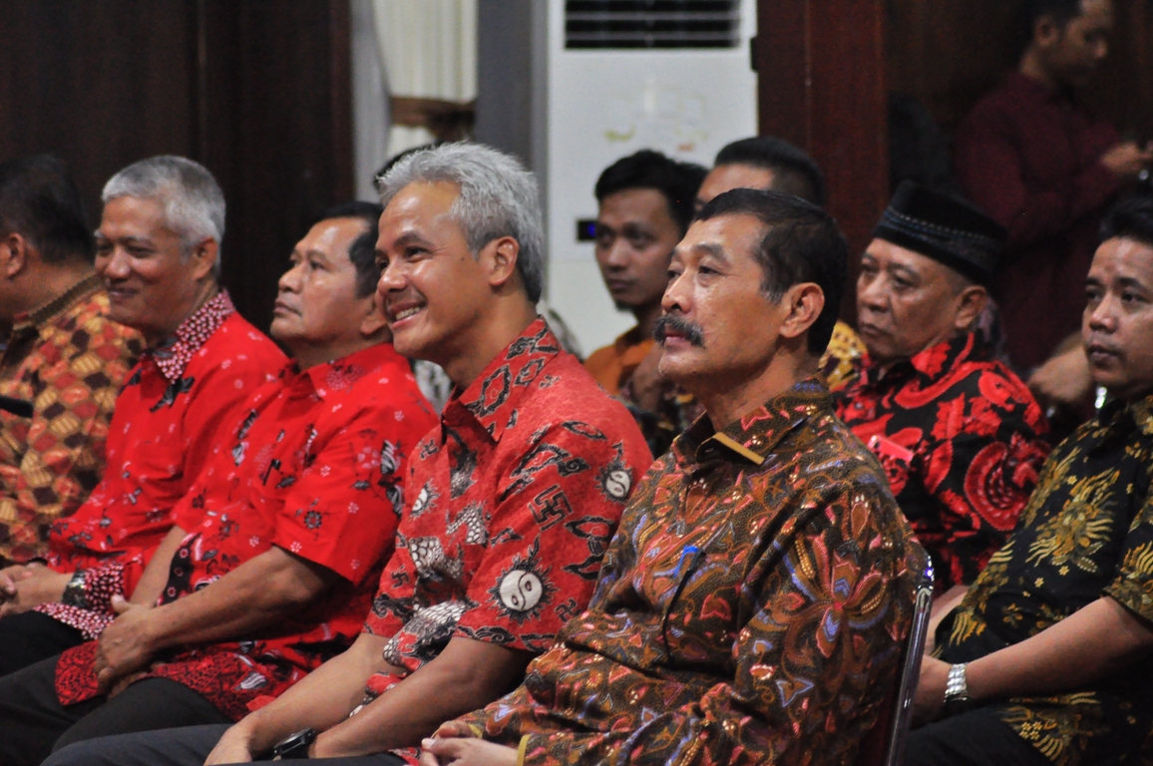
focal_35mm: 165
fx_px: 5279
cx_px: 576
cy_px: 383
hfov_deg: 12.5
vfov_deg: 8.3
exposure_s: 1/100
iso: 2000
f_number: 4.5
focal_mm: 110
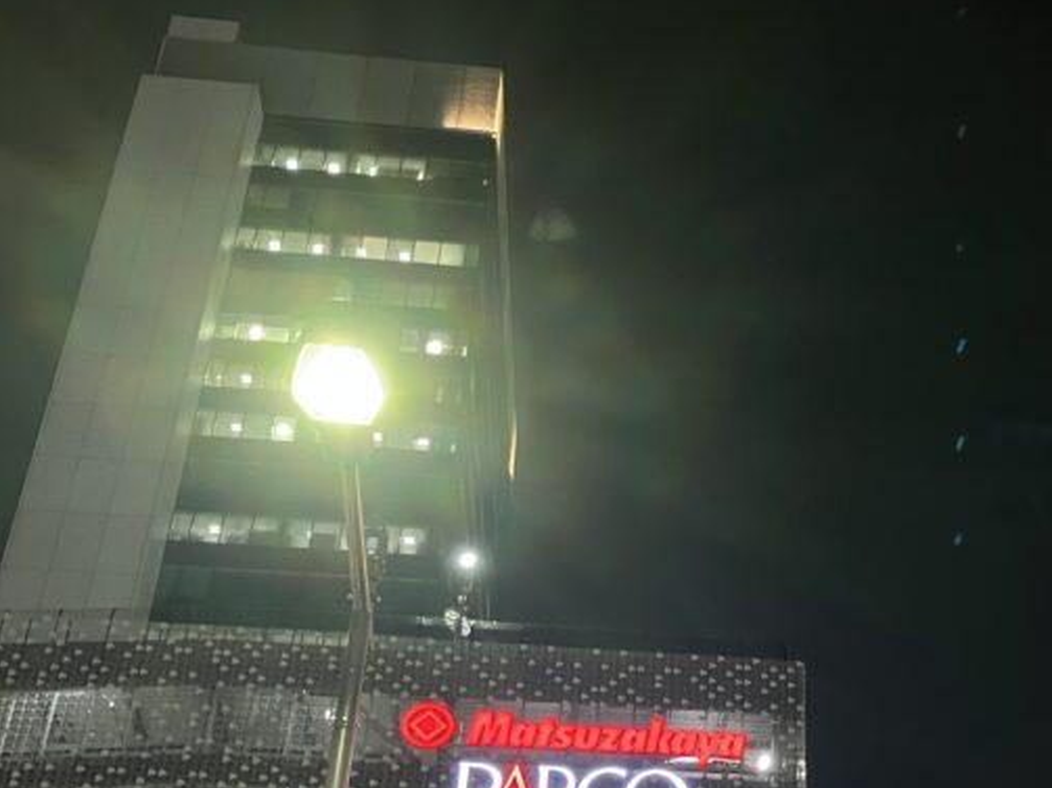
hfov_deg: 32.7
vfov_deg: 25.0
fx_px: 1732
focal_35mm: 57
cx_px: 868
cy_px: 679
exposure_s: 1/25
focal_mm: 3.99
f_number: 1.8
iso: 320
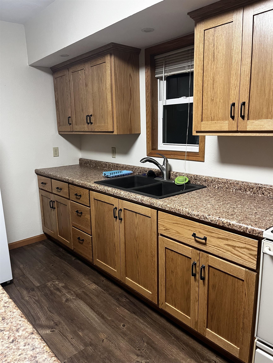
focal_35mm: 26
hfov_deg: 53.1
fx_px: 273
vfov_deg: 67.3
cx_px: 136
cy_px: 182
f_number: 1.6
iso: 250
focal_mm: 5.1
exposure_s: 1/60
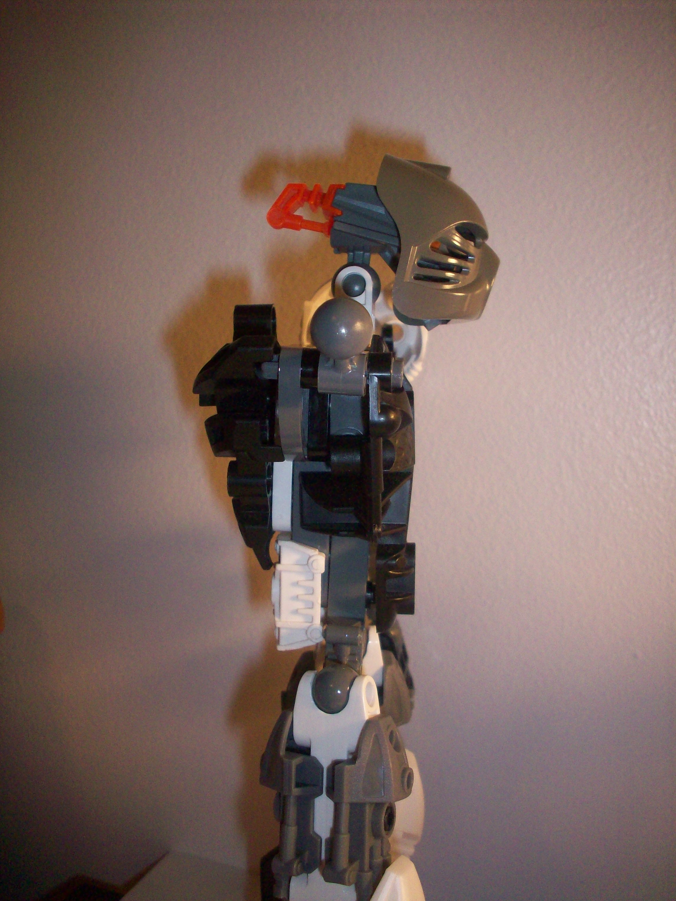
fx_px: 963
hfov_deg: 38.7
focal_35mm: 37
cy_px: 450
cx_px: 338
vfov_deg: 50.1
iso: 160
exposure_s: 1/64
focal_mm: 6.2
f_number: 2.8
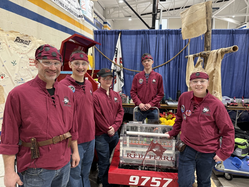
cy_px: 94
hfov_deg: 71.6
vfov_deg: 56.8
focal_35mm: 24
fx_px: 173
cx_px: 124
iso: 200
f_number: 1.78
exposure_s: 1/60
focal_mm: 6.76
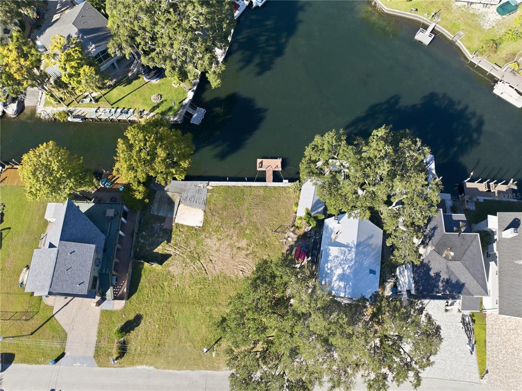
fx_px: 362
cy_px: 196
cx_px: 261
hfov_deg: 71.6
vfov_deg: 56.8
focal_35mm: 24
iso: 160
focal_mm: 12.3
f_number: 2.8
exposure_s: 1/1250
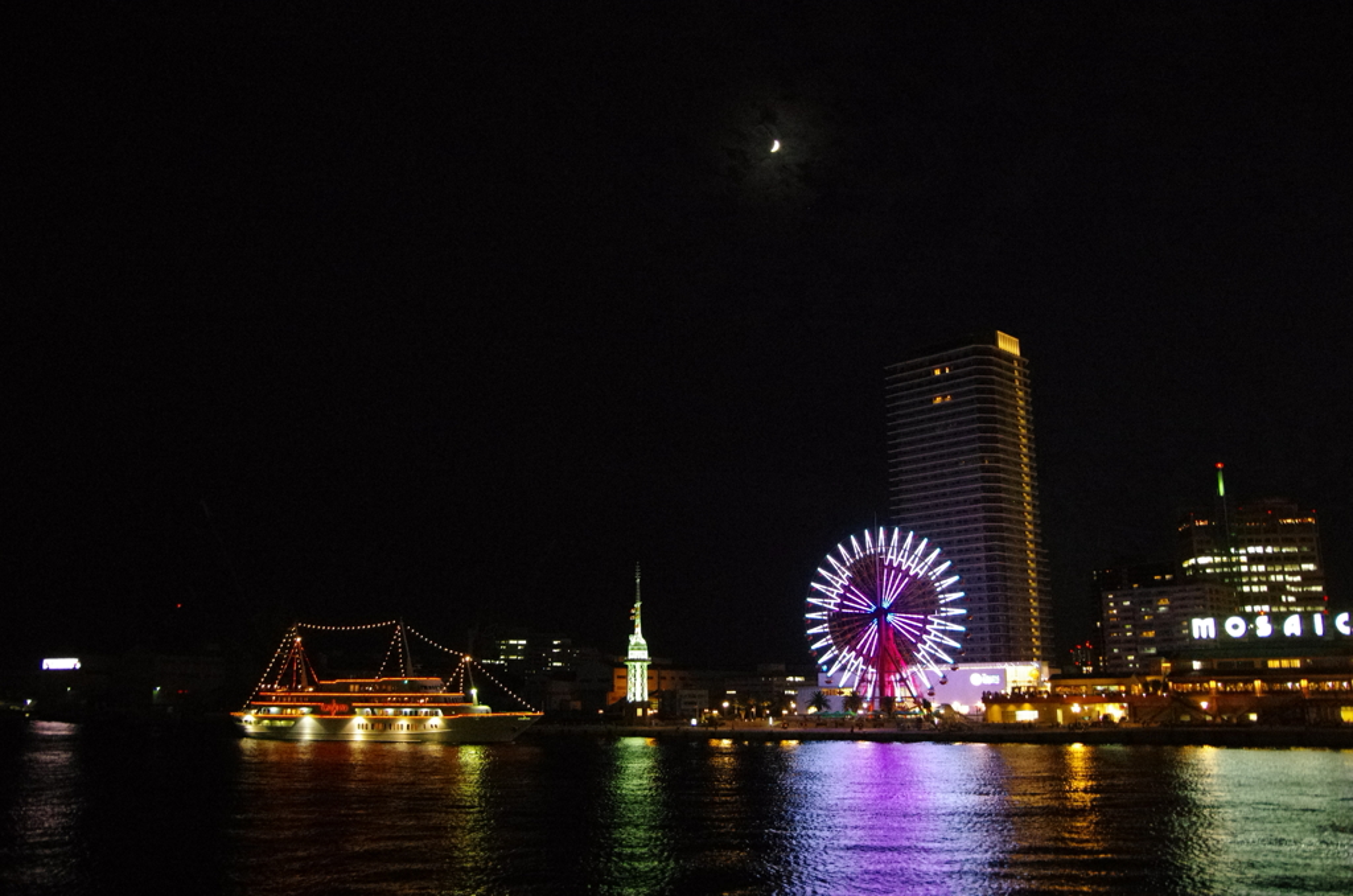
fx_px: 1013
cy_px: 448
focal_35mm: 27
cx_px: 676
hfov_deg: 67.5
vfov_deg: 47.7
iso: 8000
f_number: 4
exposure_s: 1/60
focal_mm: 18
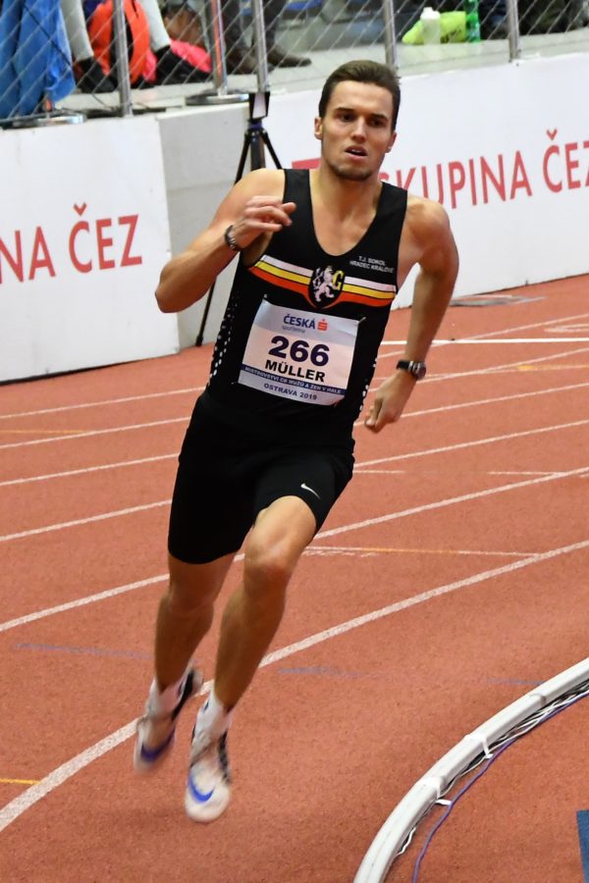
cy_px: 442
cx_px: 294
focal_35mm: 120
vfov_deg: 17.1
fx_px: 2945
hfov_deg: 11.4
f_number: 5
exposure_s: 1/200
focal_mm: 80
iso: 3200
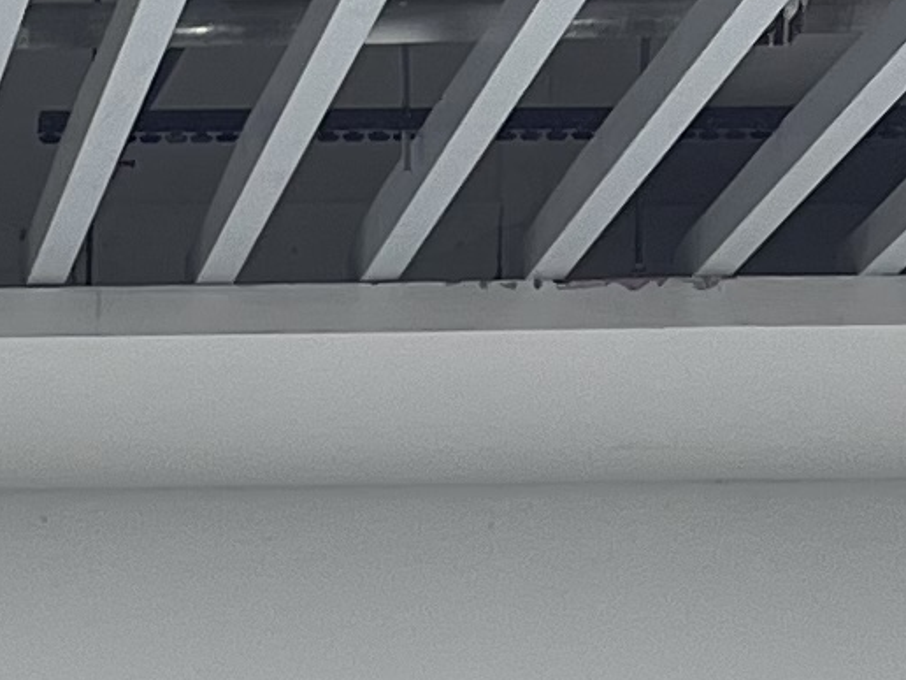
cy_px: 2198
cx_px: -881
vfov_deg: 6.5
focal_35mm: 203
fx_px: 5313
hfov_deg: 9.2
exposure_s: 1/155
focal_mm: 5.7
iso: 50
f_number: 1.5
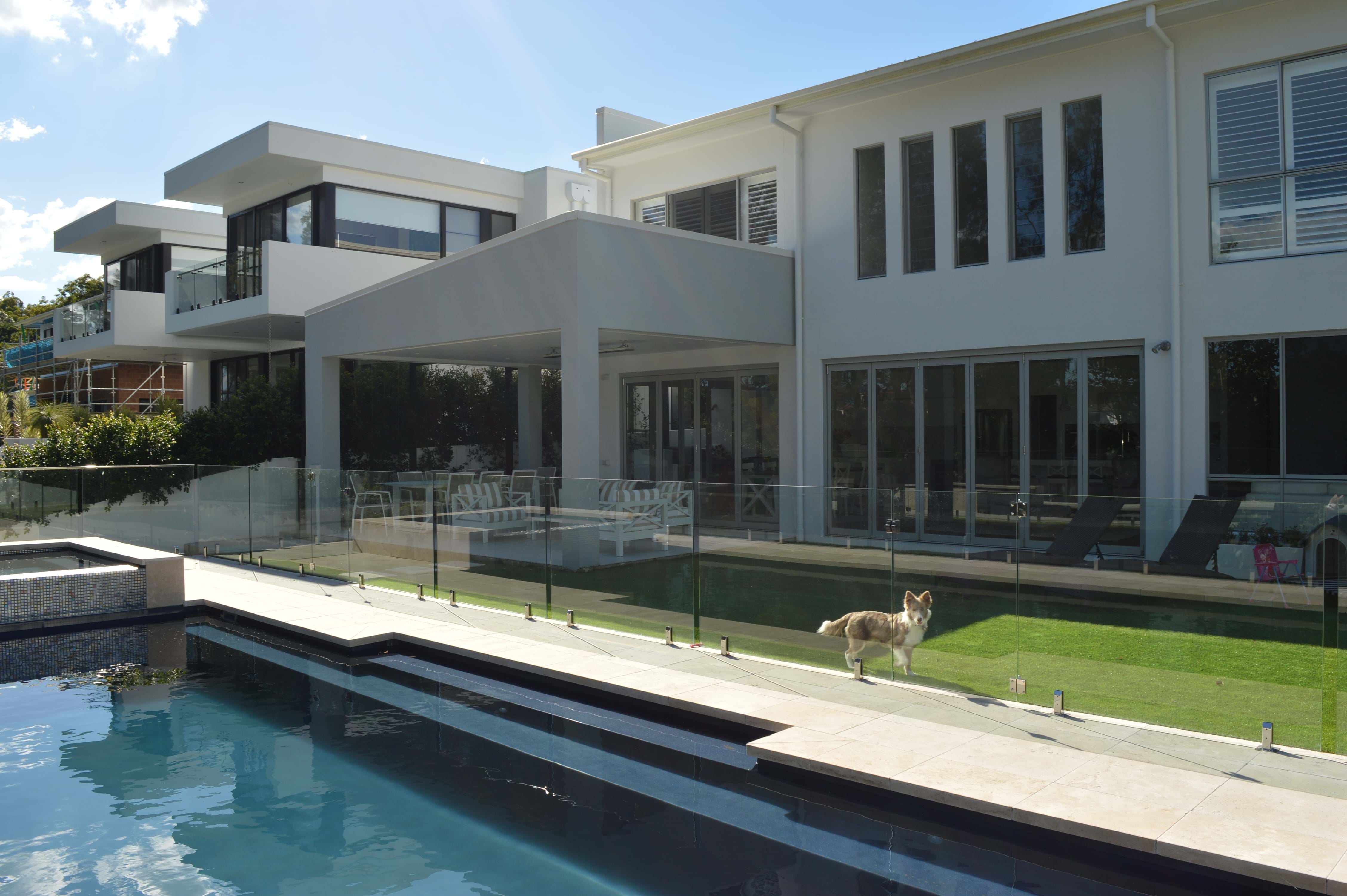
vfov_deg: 47.8
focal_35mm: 27
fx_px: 1009
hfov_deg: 67.4
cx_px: 674
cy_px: 448
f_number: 9
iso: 100
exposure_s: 1/200
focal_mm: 18
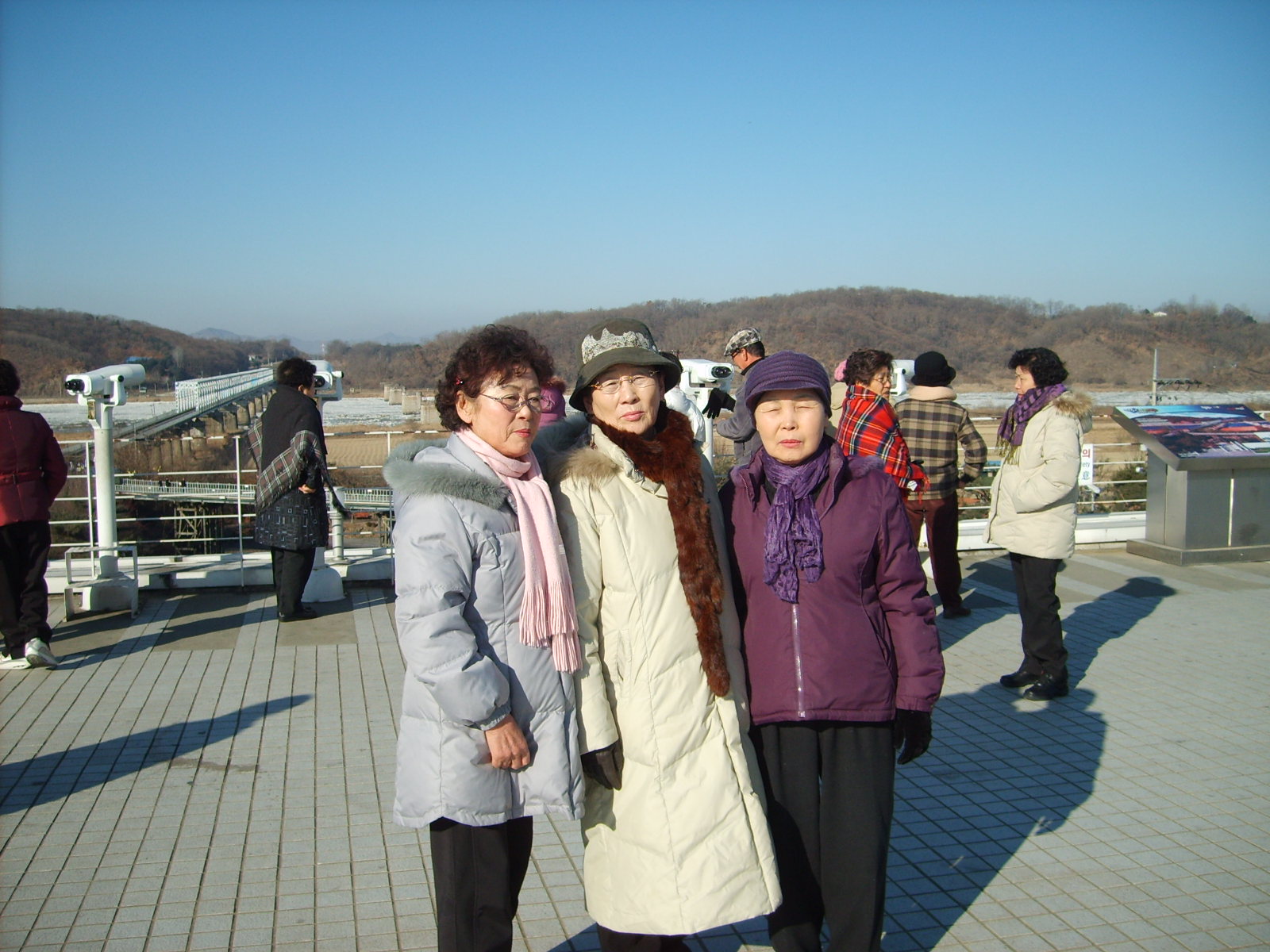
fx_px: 1284
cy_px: 476
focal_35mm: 35
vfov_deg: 40.7
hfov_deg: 52.6
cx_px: 635
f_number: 7.1
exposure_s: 1/180
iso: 50
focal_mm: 5.8
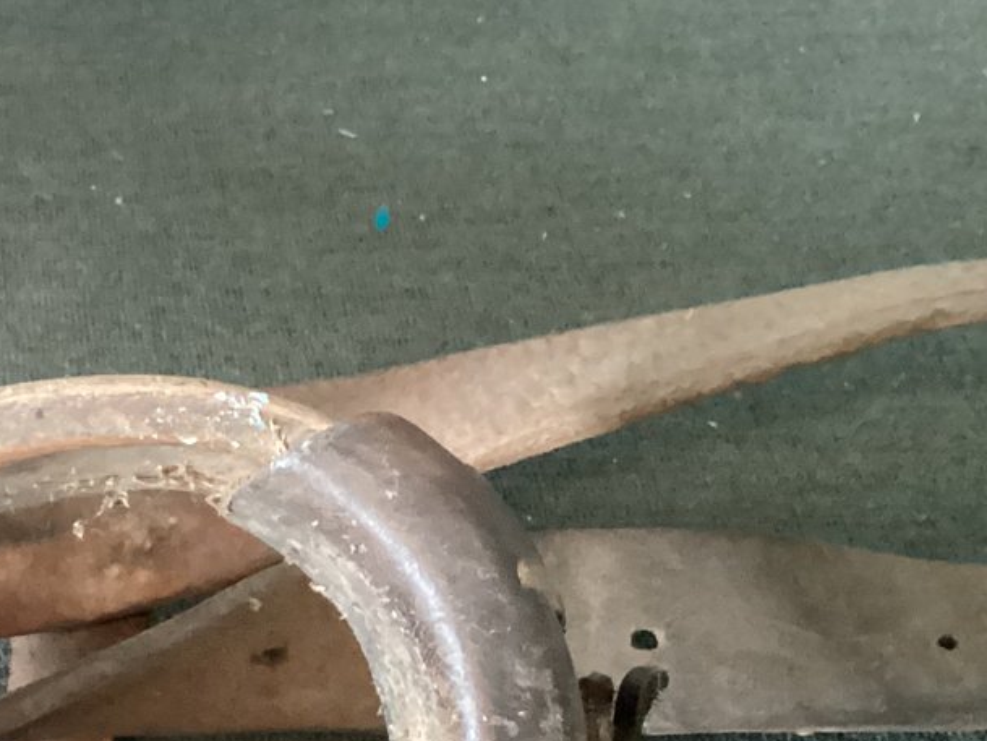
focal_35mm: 77
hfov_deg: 23.4
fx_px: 2196
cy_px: 763
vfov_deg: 18.6
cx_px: -160
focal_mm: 3.3
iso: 800
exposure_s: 1/30
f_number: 2.4
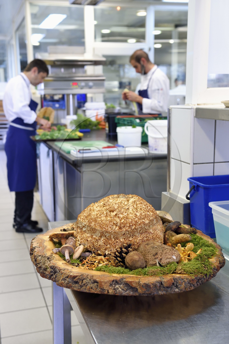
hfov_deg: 28.1
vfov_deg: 41.1
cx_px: 114
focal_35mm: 48
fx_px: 458
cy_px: 172
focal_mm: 48
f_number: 5.6
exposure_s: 1/80
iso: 1600
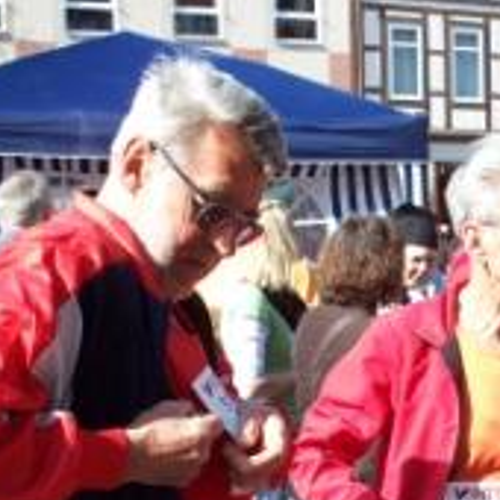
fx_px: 1373
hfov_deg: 20.4
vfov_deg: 20.2
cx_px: 388
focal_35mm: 84
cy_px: 468
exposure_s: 1/400
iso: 64
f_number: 2.8
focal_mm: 7.54
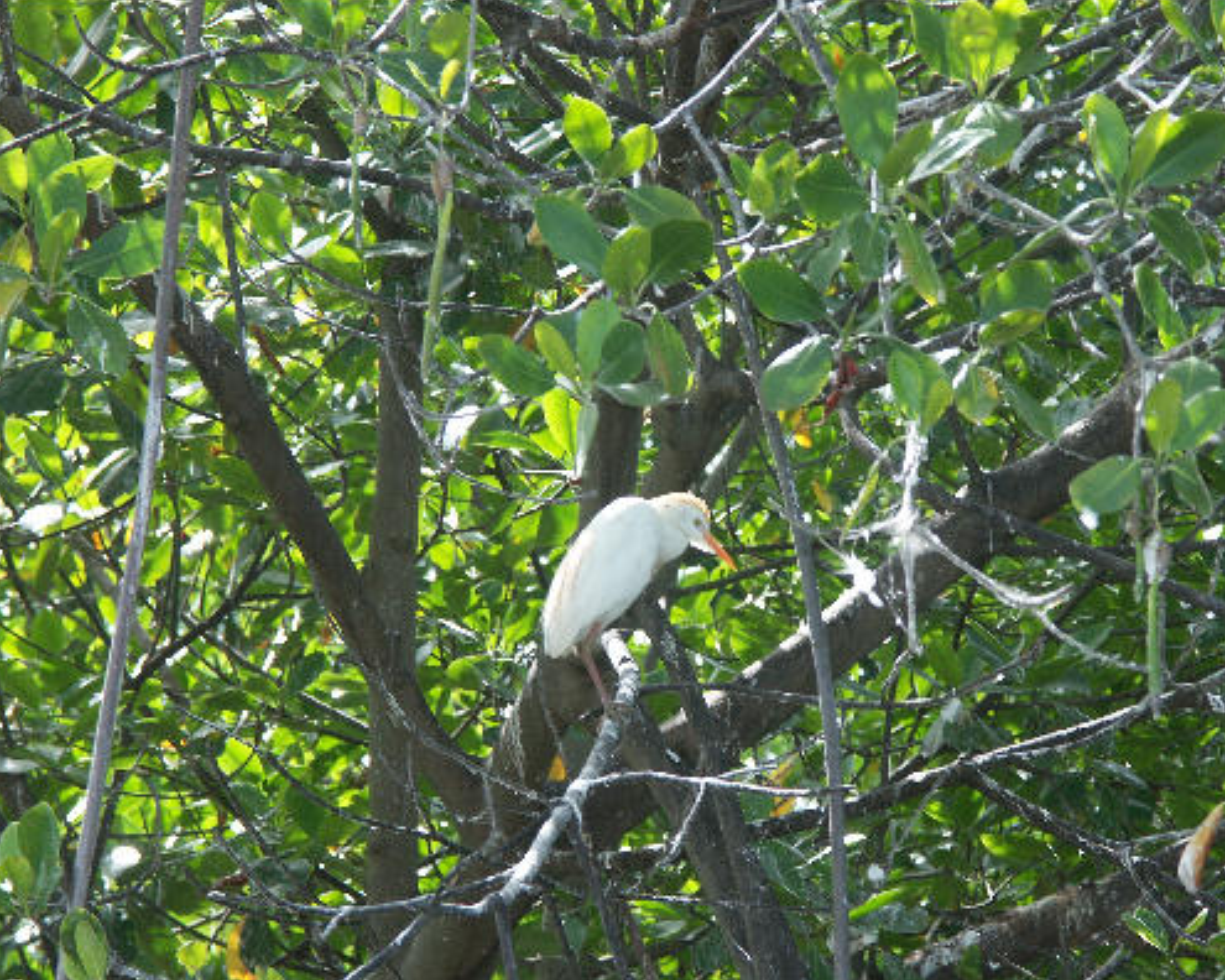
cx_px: 627
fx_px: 7577
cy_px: 490
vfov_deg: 7.4
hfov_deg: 9.2
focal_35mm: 209
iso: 100
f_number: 4
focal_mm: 50.48
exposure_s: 1/250
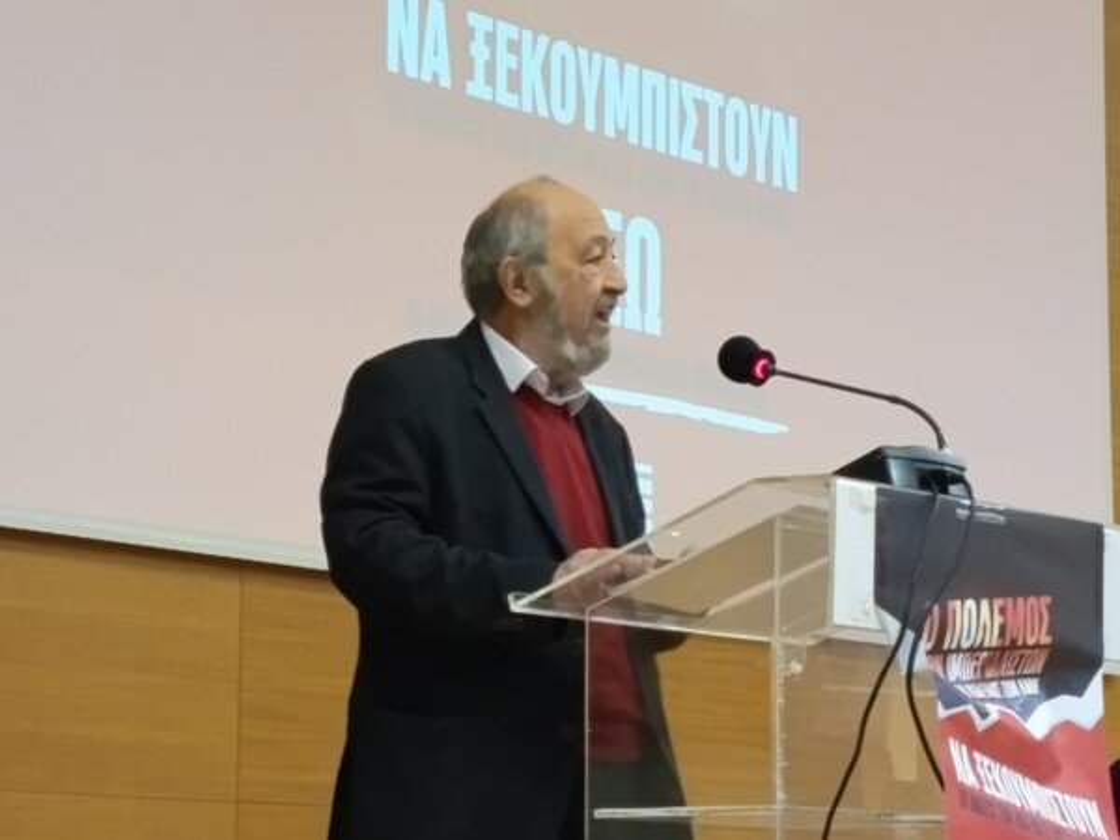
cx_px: 560
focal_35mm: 109
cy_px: 420
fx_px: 3527
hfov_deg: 18.0
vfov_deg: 13.6
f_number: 1.7
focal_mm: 5.24
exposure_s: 1/25
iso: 522
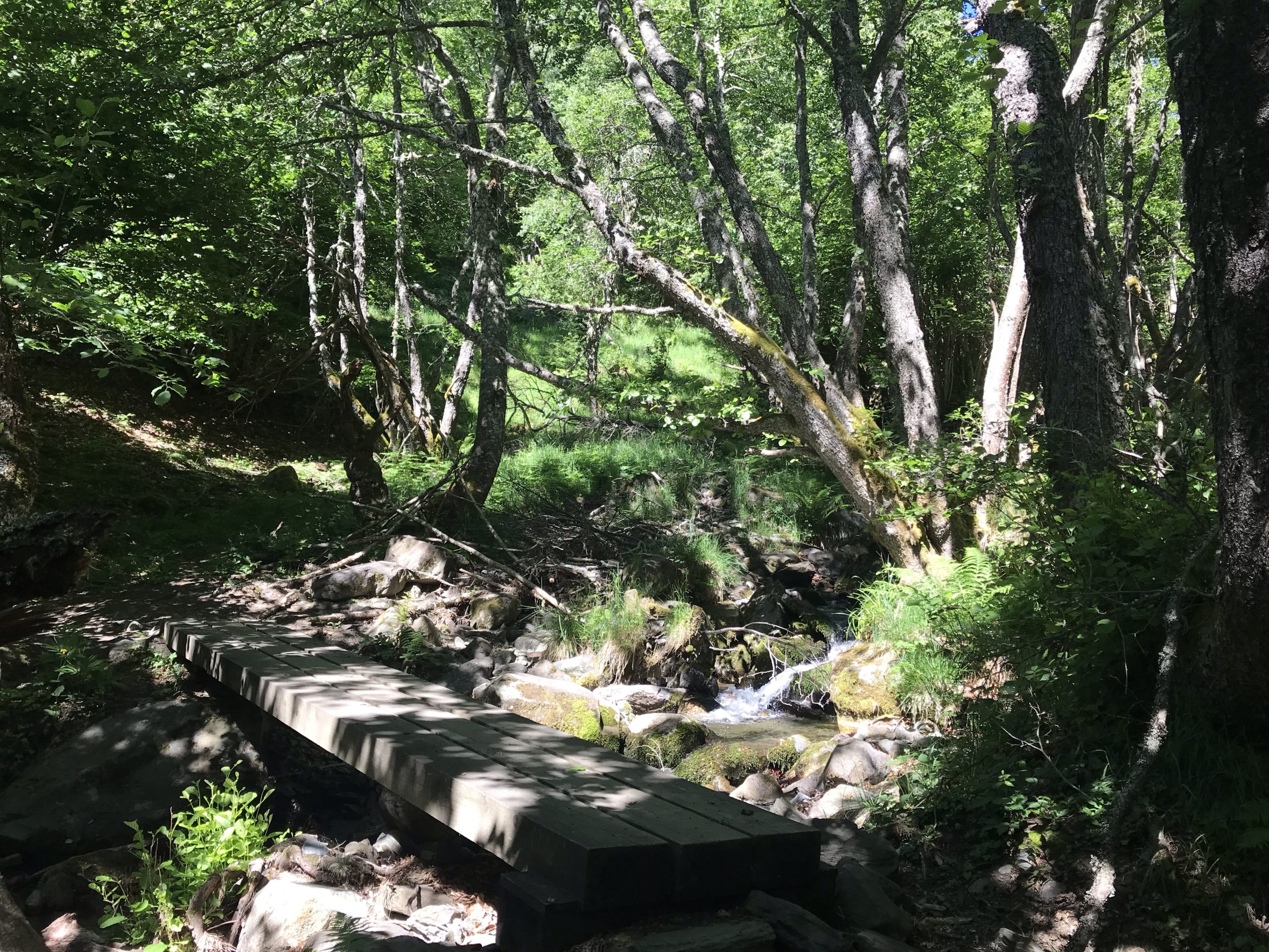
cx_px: 634
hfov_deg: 63.4
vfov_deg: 49.7
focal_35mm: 28
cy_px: 476
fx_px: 1026
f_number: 1.8
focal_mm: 3.99
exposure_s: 1/297
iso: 20
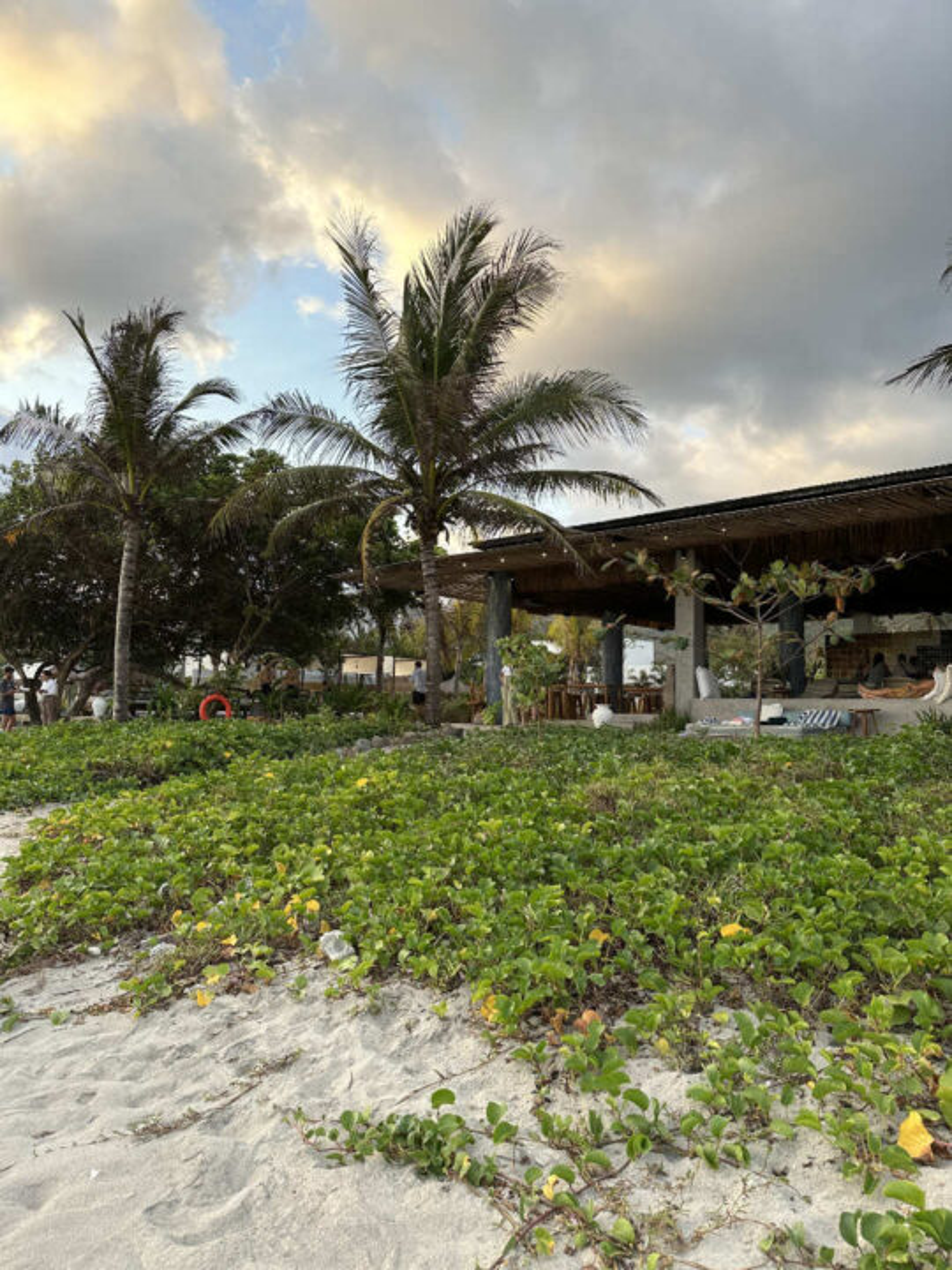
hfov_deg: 56.8
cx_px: 476
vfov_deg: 71.6
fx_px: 880
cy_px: 635
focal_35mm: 24
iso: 80
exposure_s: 1/822
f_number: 1.8
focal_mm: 6.9
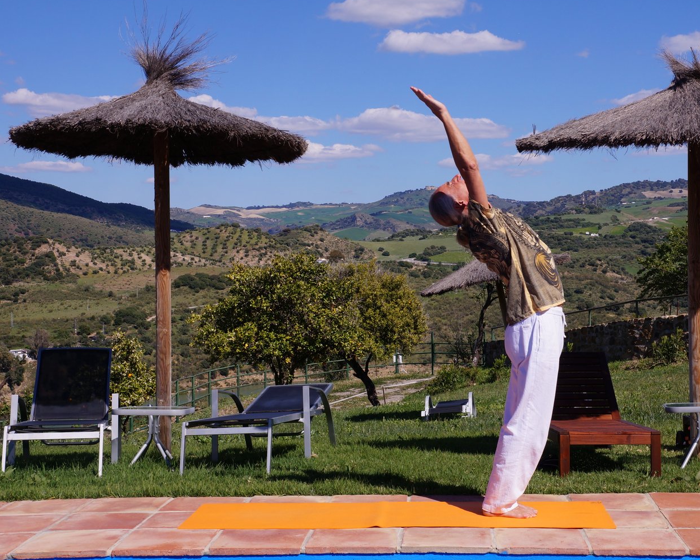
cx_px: 425
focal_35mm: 63
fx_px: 1305
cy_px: 284
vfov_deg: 24.2
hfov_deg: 29.9
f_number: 13
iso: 100
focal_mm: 35
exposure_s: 1/250
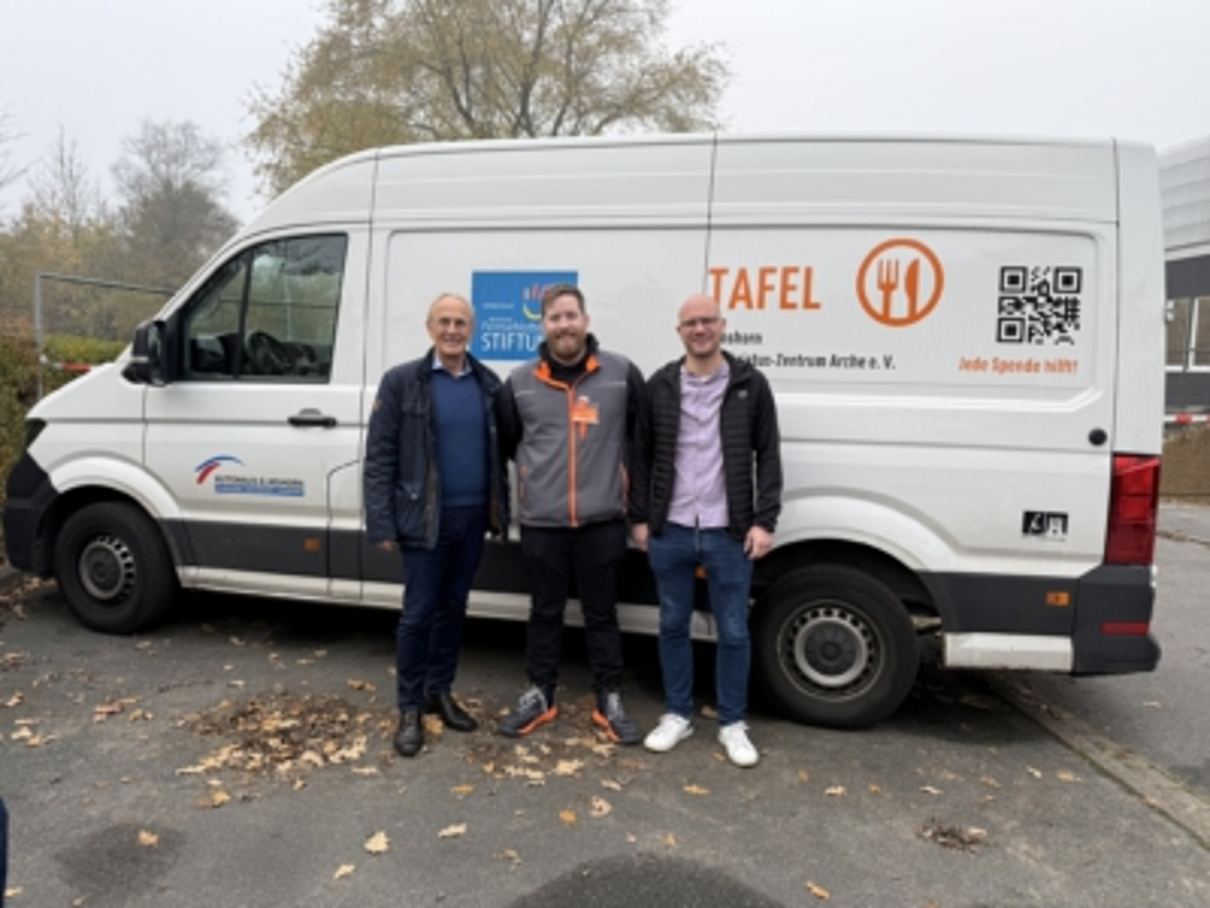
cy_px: 454
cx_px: 605
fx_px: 839
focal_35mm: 24
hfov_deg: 71.6
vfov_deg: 56.8
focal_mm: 6.76
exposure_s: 1/943
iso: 80
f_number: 1.78
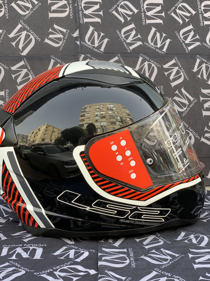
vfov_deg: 36.8
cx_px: 105
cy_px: 140
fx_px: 421
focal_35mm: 52
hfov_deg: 28.0
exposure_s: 1/122
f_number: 2.4
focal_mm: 6
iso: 32
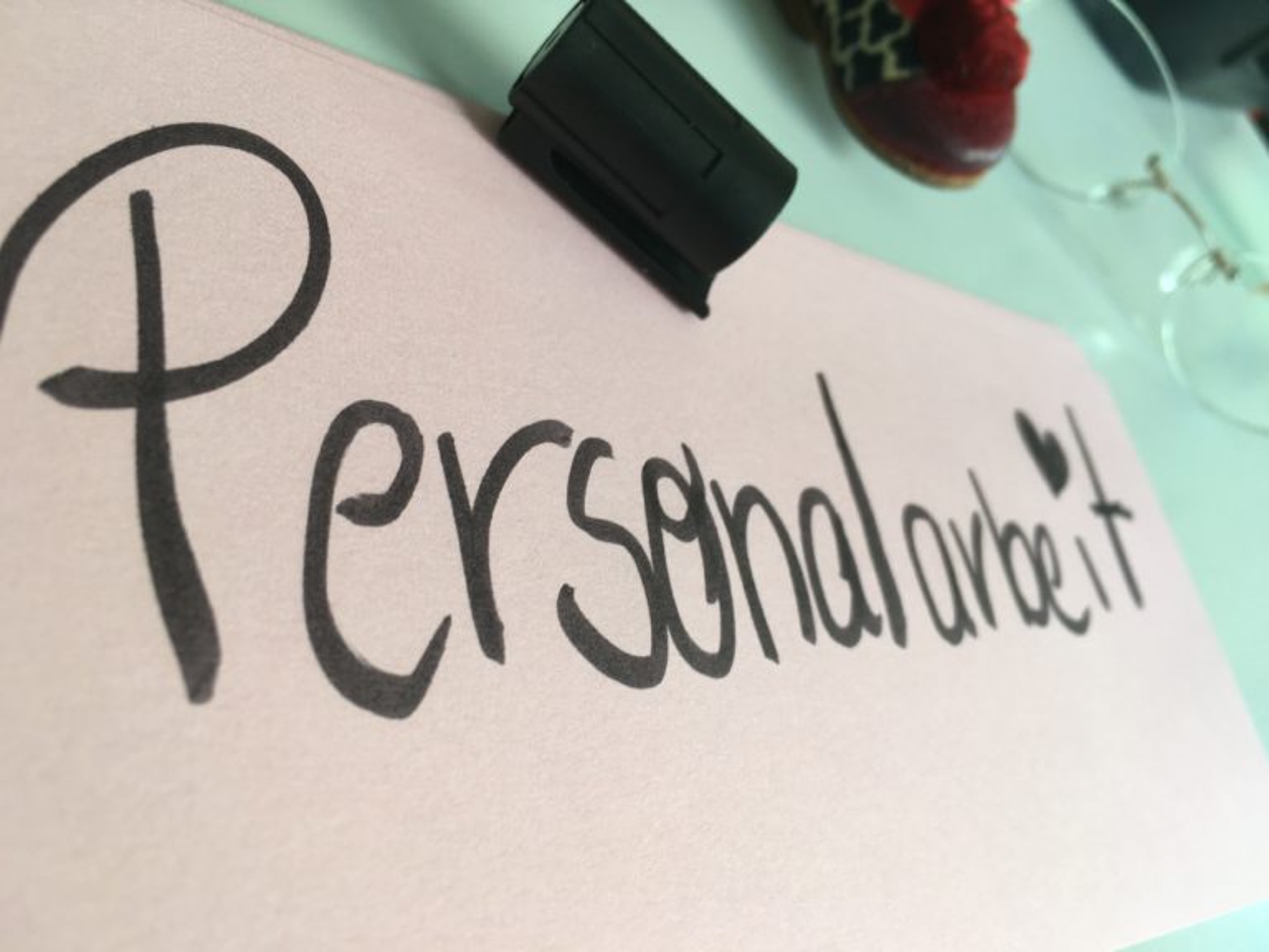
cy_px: 476
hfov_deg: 61.7
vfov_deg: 48.2
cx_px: 634
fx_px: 1063
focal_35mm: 29
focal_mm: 4.15
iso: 25
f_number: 2.2
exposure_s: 1/50
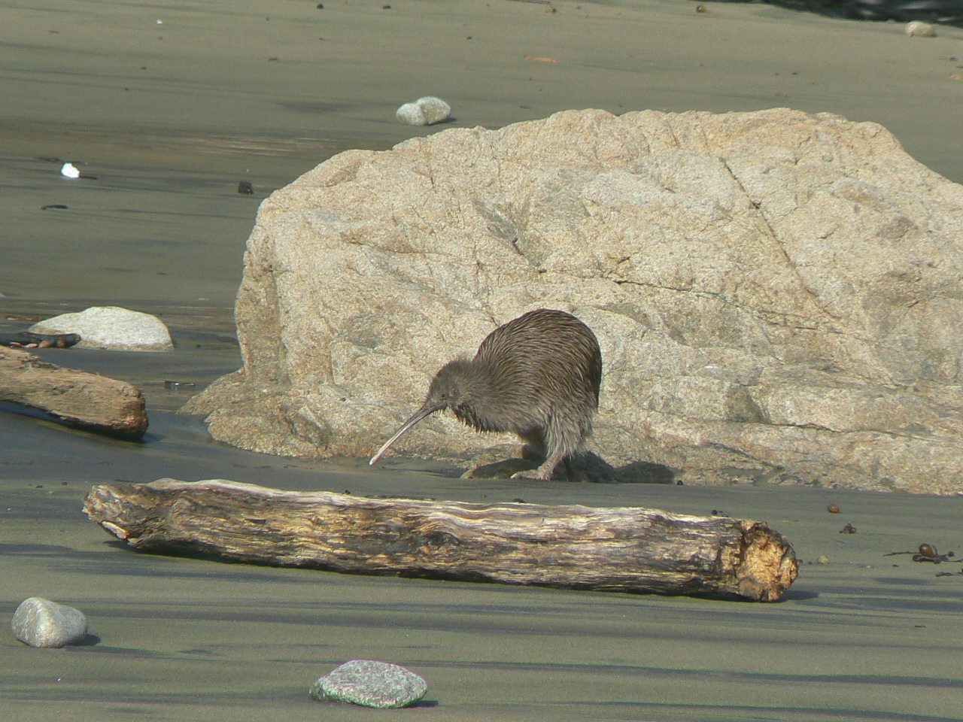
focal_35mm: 594
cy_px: 361
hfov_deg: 3.3
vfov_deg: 2.5
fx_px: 16525
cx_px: 482
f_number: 5.6
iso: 80
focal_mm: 72
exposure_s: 1/400
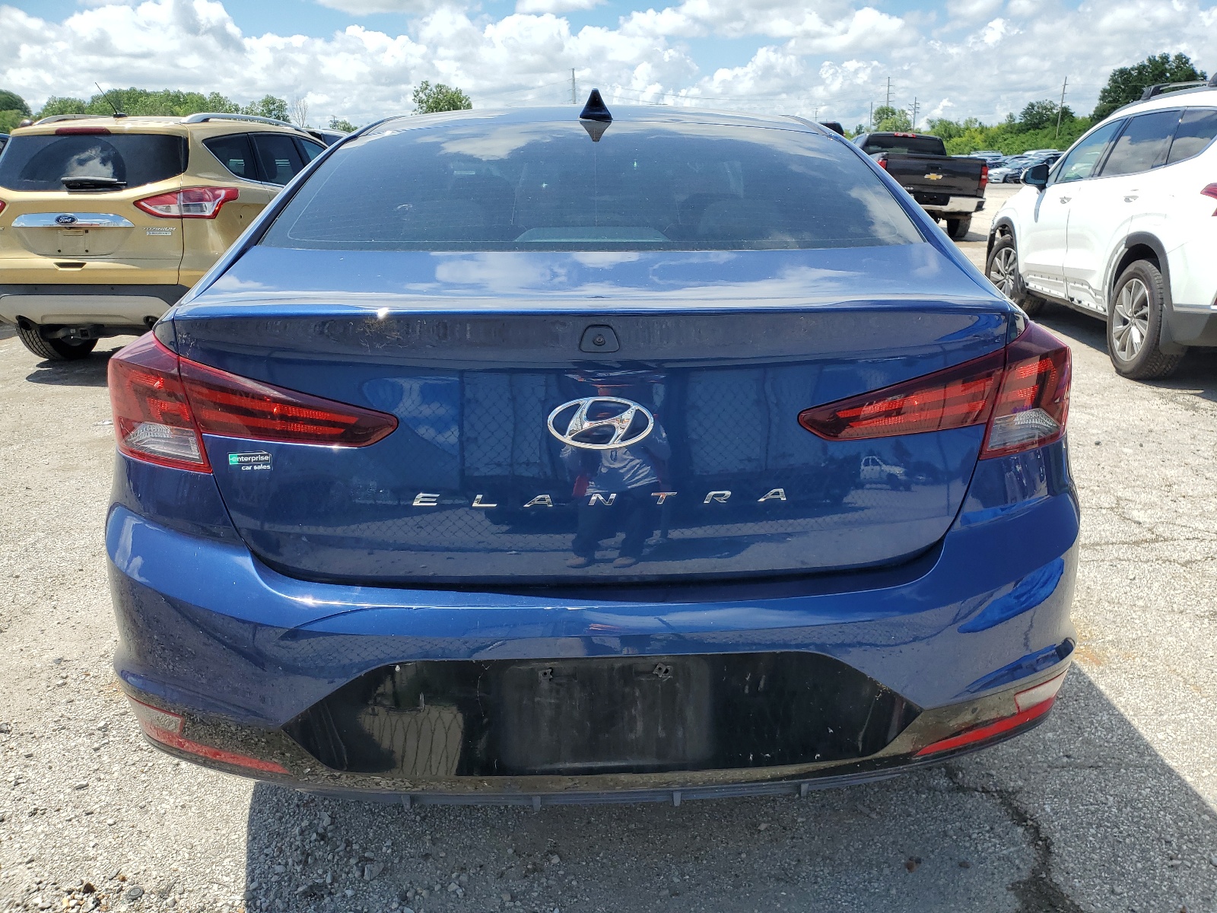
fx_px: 914
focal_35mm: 26
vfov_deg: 53.1
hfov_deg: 67.3
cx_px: 608
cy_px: 456
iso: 50
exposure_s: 1/2500
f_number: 1.5
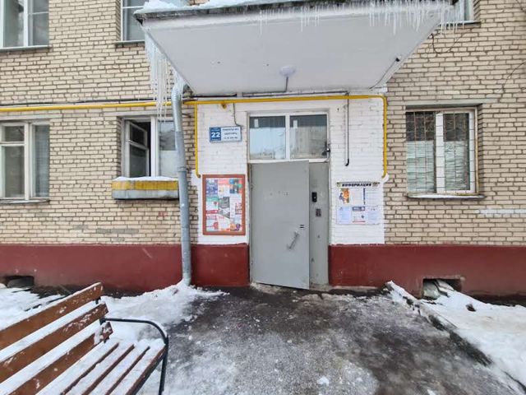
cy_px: 198
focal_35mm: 13
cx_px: 263
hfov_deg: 106.2
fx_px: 198
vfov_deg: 89.9
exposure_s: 1/100
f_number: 2.2
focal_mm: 2.2
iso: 64
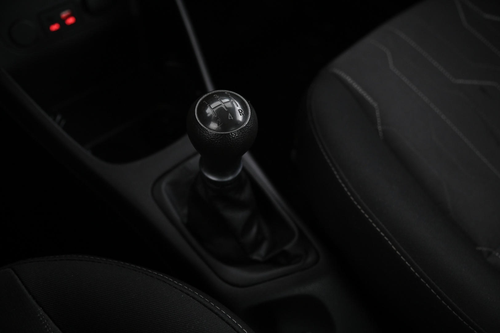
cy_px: 166
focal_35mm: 38
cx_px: 250
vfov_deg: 35.0
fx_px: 527
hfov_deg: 50.7
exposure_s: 1/13
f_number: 4
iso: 2000
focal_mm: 38
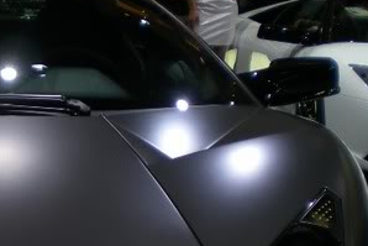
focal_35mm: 106
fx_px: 1084
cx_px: -58
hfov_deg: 18.4
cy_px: 293
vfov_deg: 12.6
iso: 50
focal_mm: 6.3
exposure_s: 1/83.1
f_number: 3.1
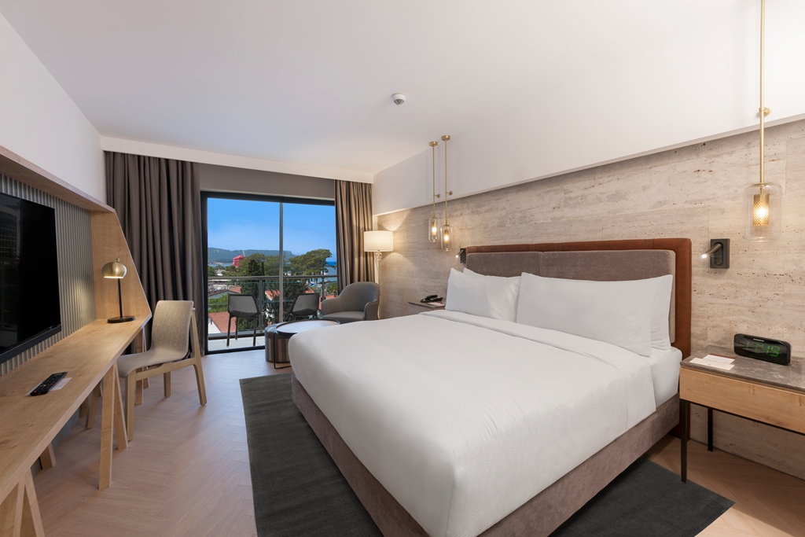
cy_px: 268
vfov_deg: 81.2
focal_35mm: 14
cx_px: 402
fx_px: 313
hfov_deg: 104.2
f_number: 11
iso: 100
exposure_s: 1.6
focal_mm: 14
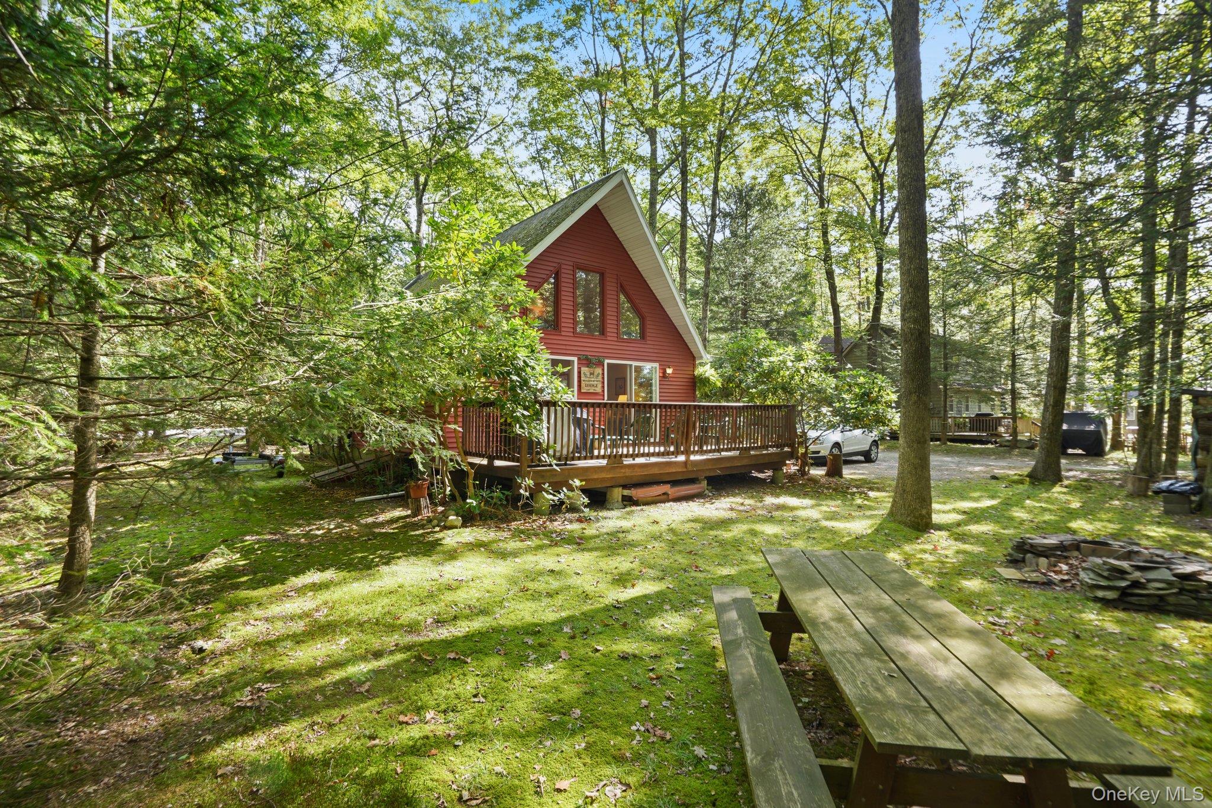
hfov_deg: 96.7
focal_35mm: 16
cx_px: 606
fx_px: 539
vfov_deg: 73.7
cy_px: 404
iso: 125
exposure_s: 1/2
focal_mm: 16
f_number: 9
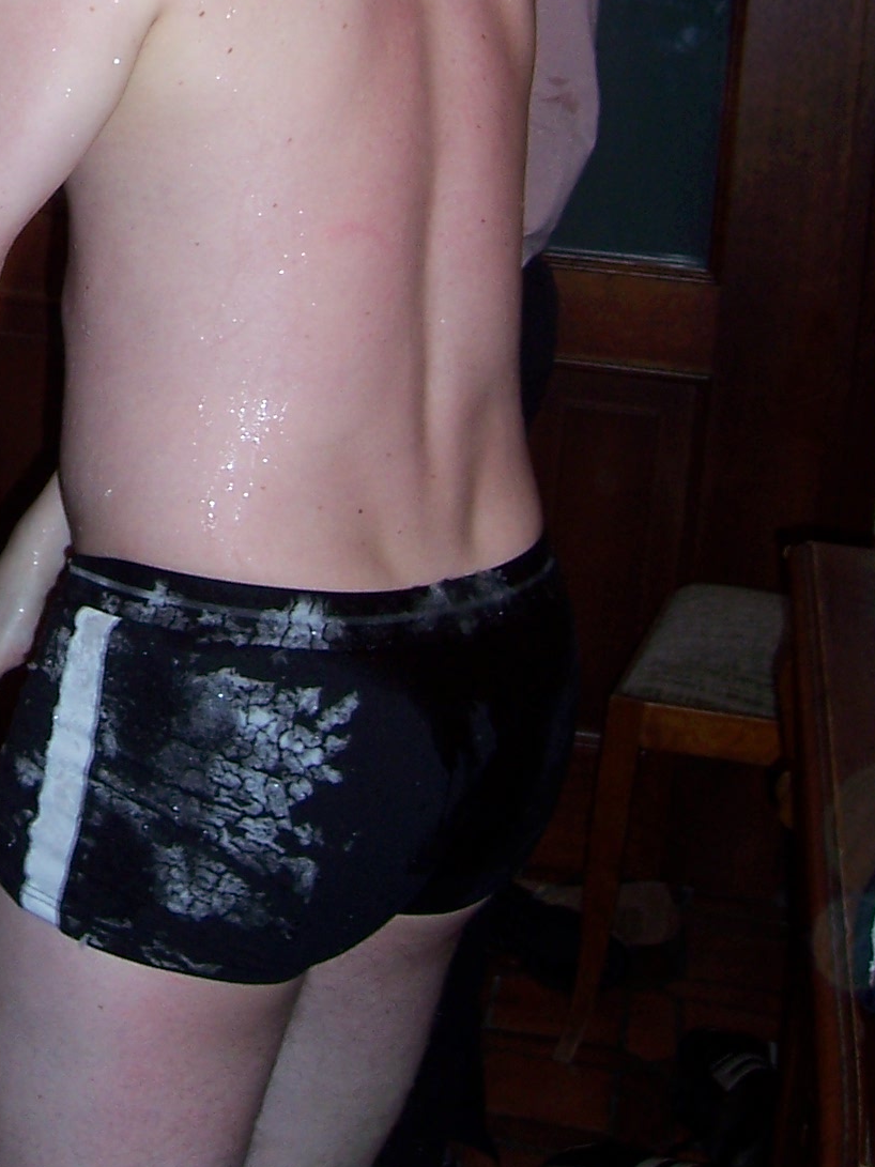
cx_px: -155
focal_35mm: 85
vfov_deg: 21.8
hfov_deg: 16.7
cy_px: -128
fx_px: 2865
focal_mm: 6.2
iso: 80
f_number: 2.8
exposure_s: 1/60
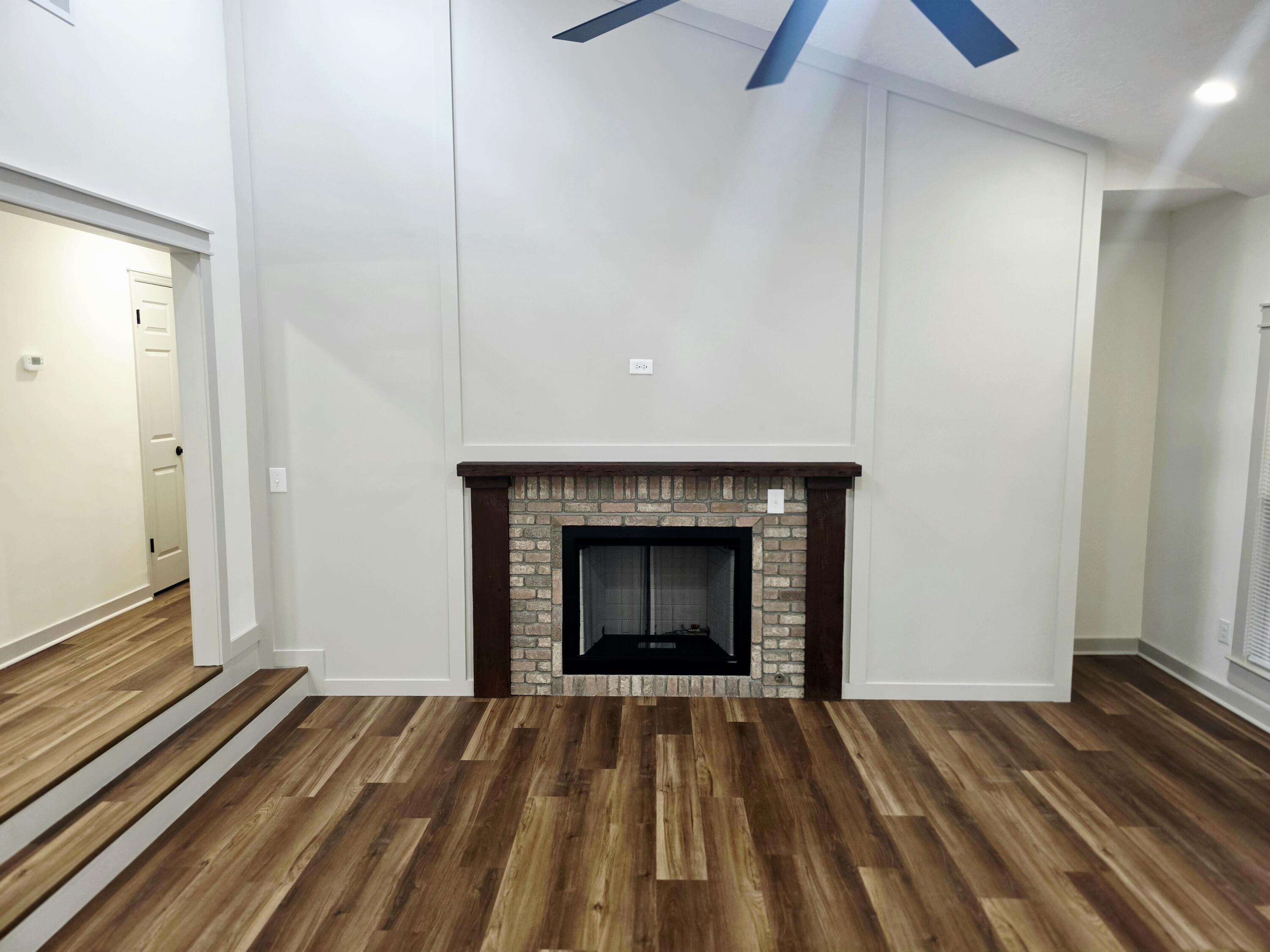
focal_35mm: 23
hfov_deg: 73.9
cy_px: 476
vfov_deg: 58.9
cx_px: 635
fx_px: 844
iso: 320
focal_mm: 6.3
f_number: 1.7
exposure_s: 1/120
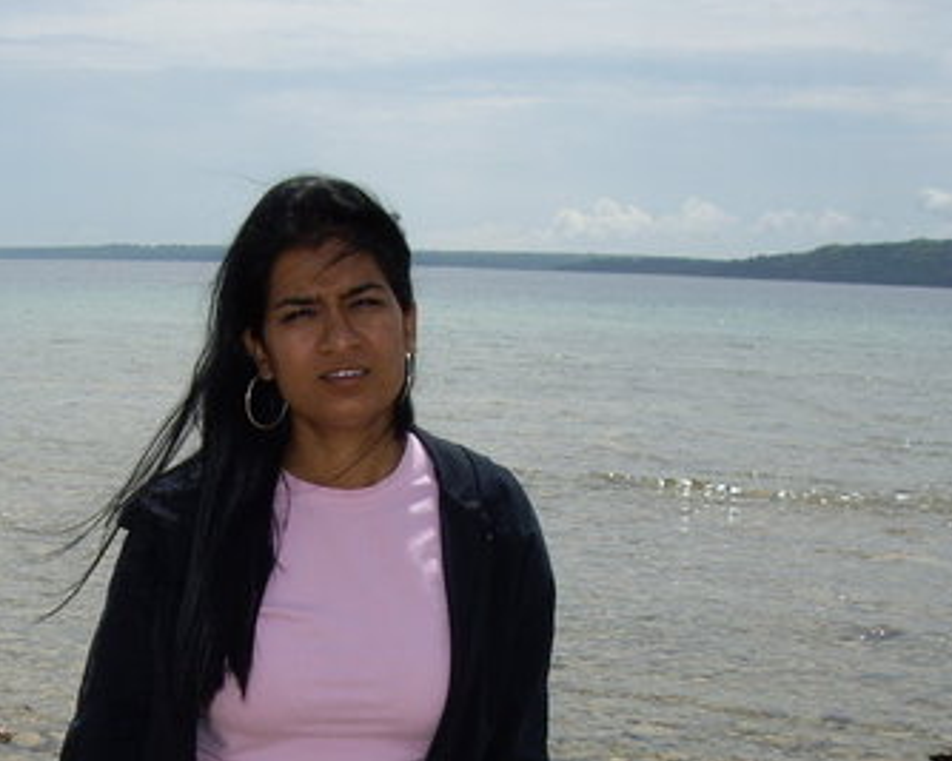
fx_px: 2000
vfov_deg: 21.2
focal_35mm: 71
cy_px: 650
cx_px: 268
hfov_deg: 26.5
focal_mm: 6.2
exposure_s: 1/800
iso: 50
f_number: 4.3
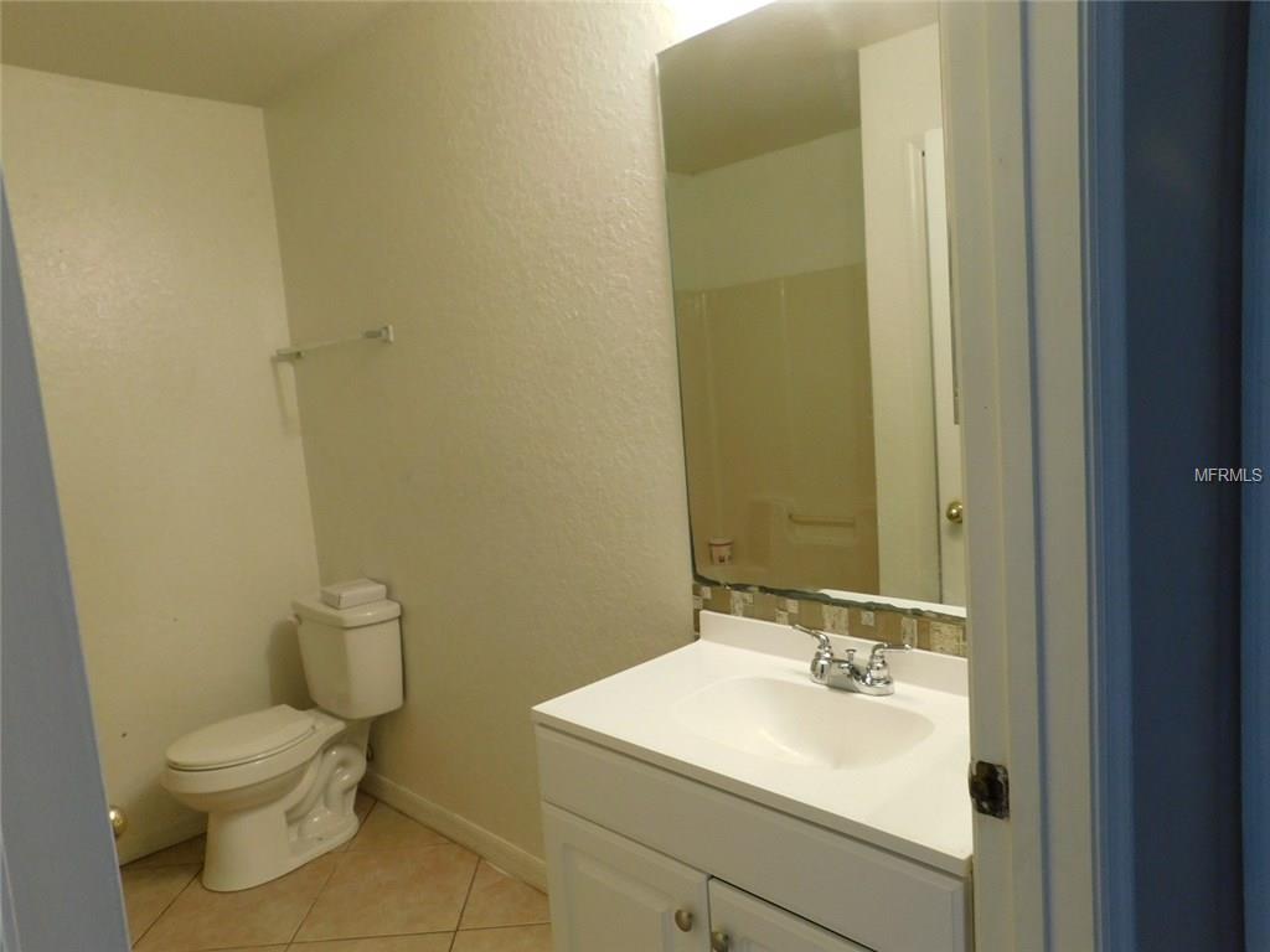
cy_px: 476
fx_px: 844
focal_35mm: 23
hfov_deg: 73.9
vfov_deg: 58.9
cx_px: 635
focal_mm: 4
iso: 180
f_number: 3
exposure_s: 1/30
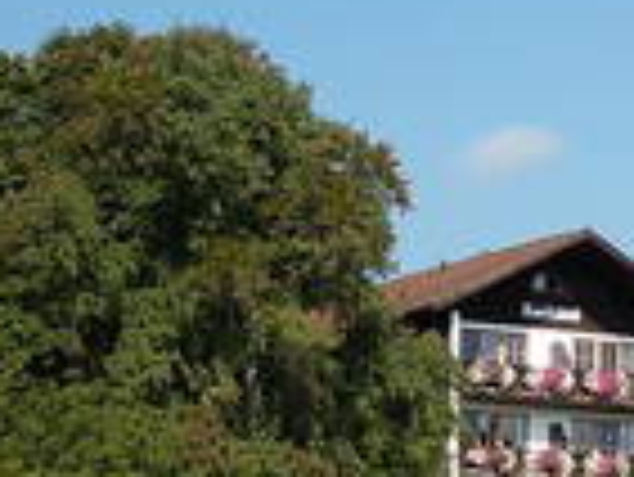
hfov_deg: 10.9
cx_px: 850
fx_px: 3226
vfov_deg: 8.4
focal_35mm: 176
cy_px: 540
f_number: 5.6
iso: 80
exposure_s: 1/250
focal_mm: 10.2
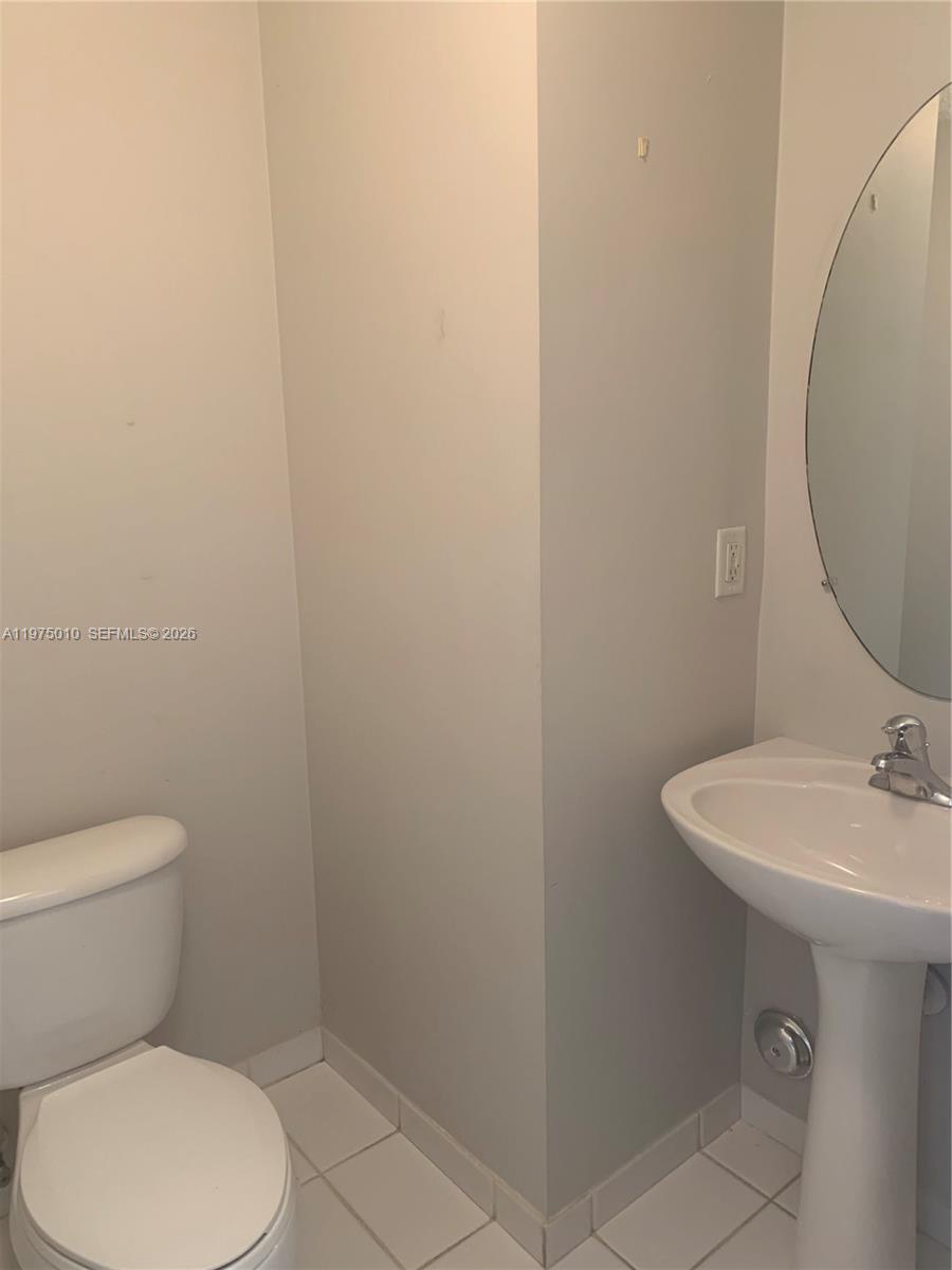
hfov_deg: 53.1
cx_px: 476
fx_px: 953
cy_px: 635
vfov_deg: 67.3
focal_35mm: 26
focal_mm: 4.25
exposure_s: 1/60
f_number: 1.8
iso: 160
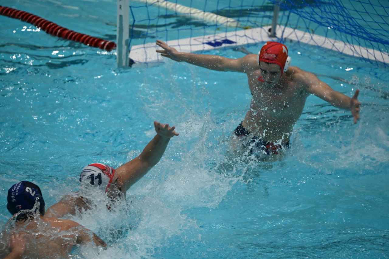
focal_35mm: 440
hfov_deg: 4.7
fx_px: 4750
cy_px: 130
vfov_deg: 3.1
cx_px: 194
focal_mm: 440
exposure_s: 1/800
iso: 6400
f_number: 6
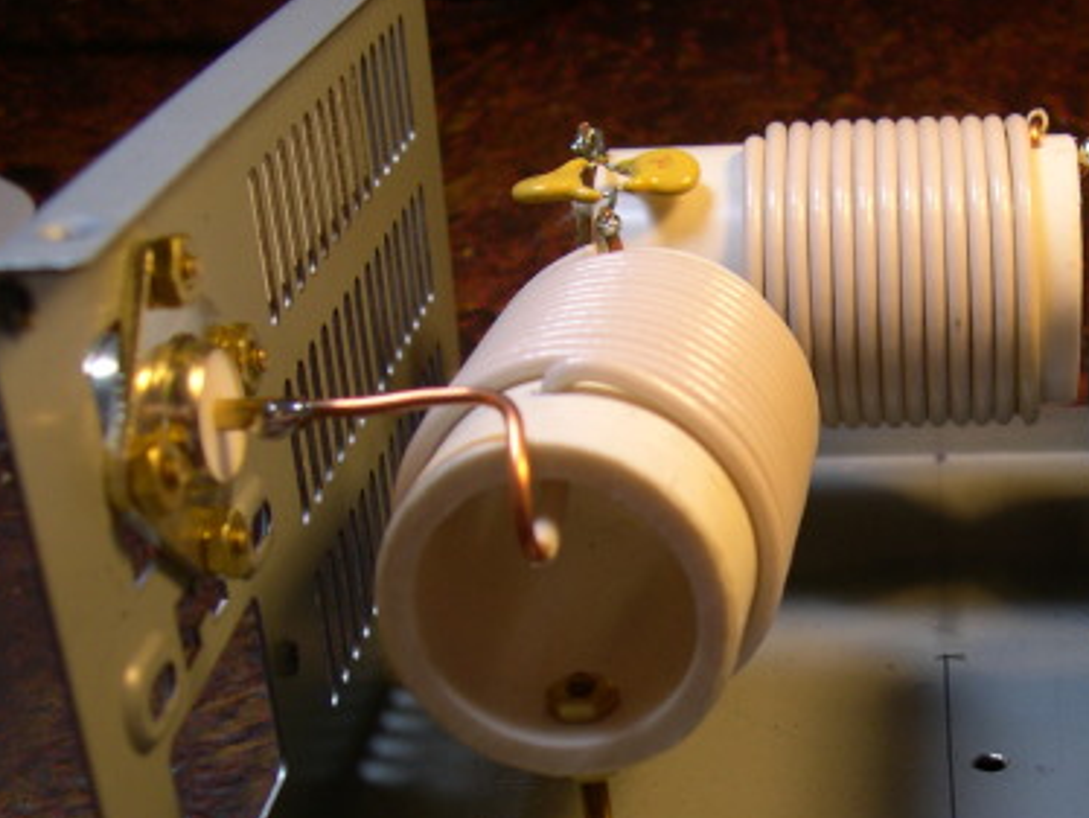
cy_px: 582
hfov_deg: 29.2
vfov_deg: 22.5
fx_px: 2046
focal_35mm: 65
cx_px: 844
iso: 100
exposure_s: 1/68
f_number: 2.8
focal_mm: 8
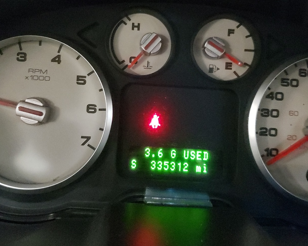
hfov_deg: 43.8
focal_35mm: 42
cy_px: 102
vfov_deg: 35.6
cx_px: 162
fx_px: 383
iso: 1063
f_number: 1.5
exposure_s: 1/24
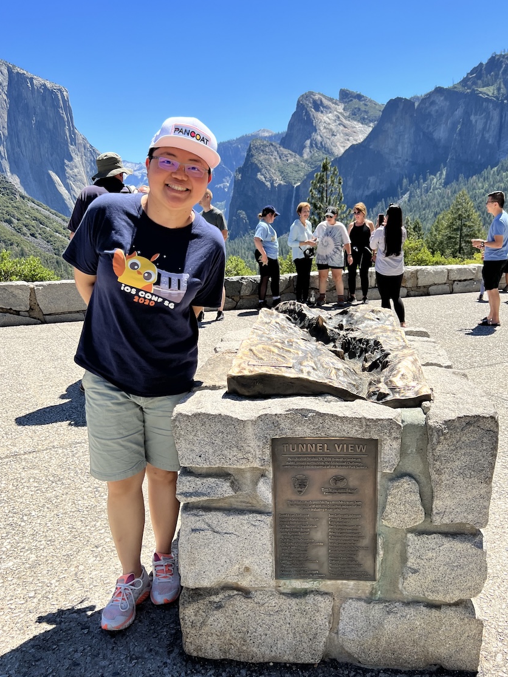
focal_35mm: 28
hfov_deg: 49.8
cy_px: 363
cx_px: 260
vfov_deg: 63.4
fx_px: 548
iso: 50
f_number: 1.5
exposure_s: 1/2695
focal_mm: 5.7
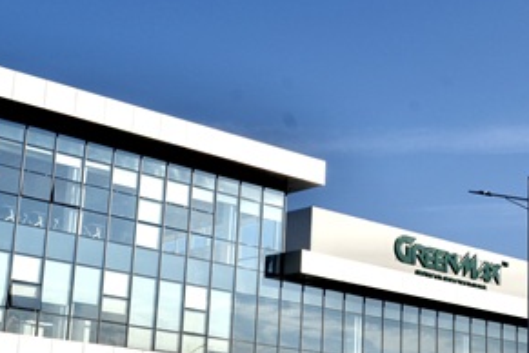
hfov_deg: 29.6
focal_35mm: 68
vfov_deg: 20.0
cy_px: 213
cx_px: 205
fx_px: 999
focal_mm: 22
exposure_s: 1/500
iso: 125
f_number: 11
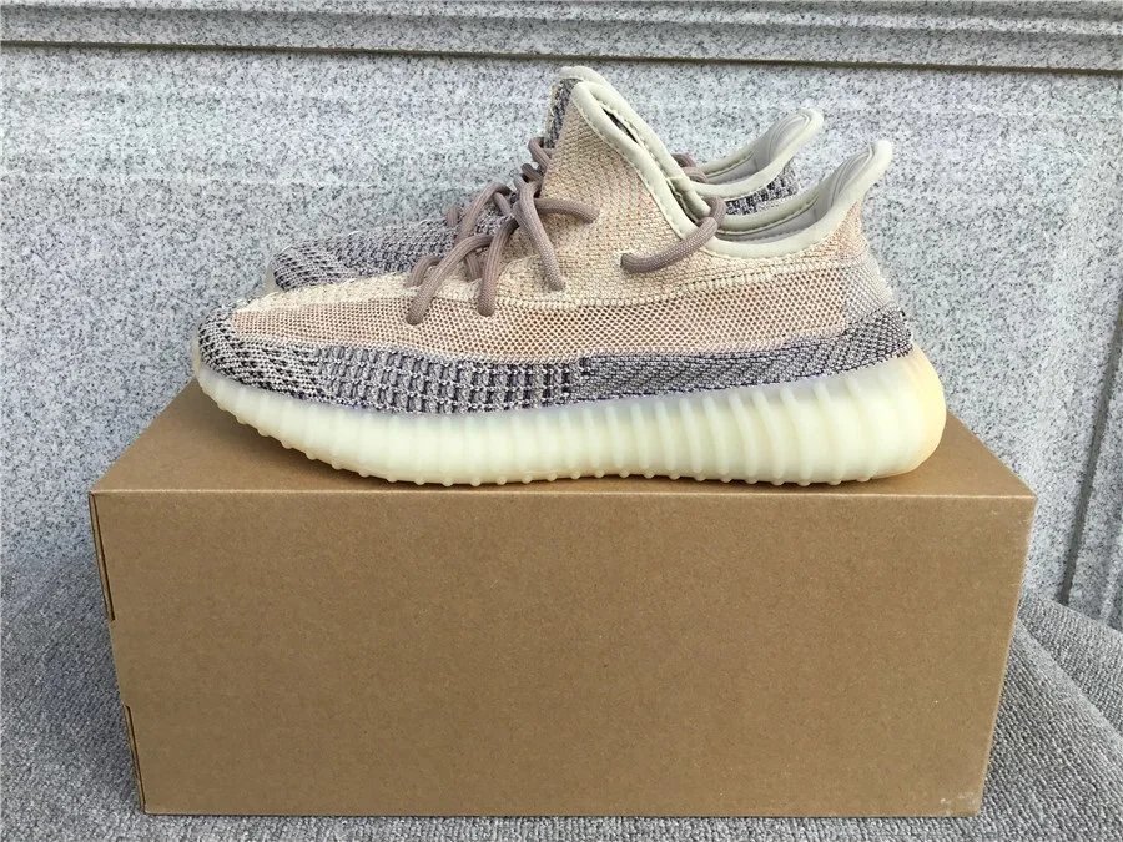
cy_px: 421
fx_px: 1006
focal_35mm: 31
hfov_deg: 58.4
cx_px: 562
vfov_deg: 45.4
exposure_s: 1/574
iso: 25
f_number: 2.4
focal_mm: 3.3
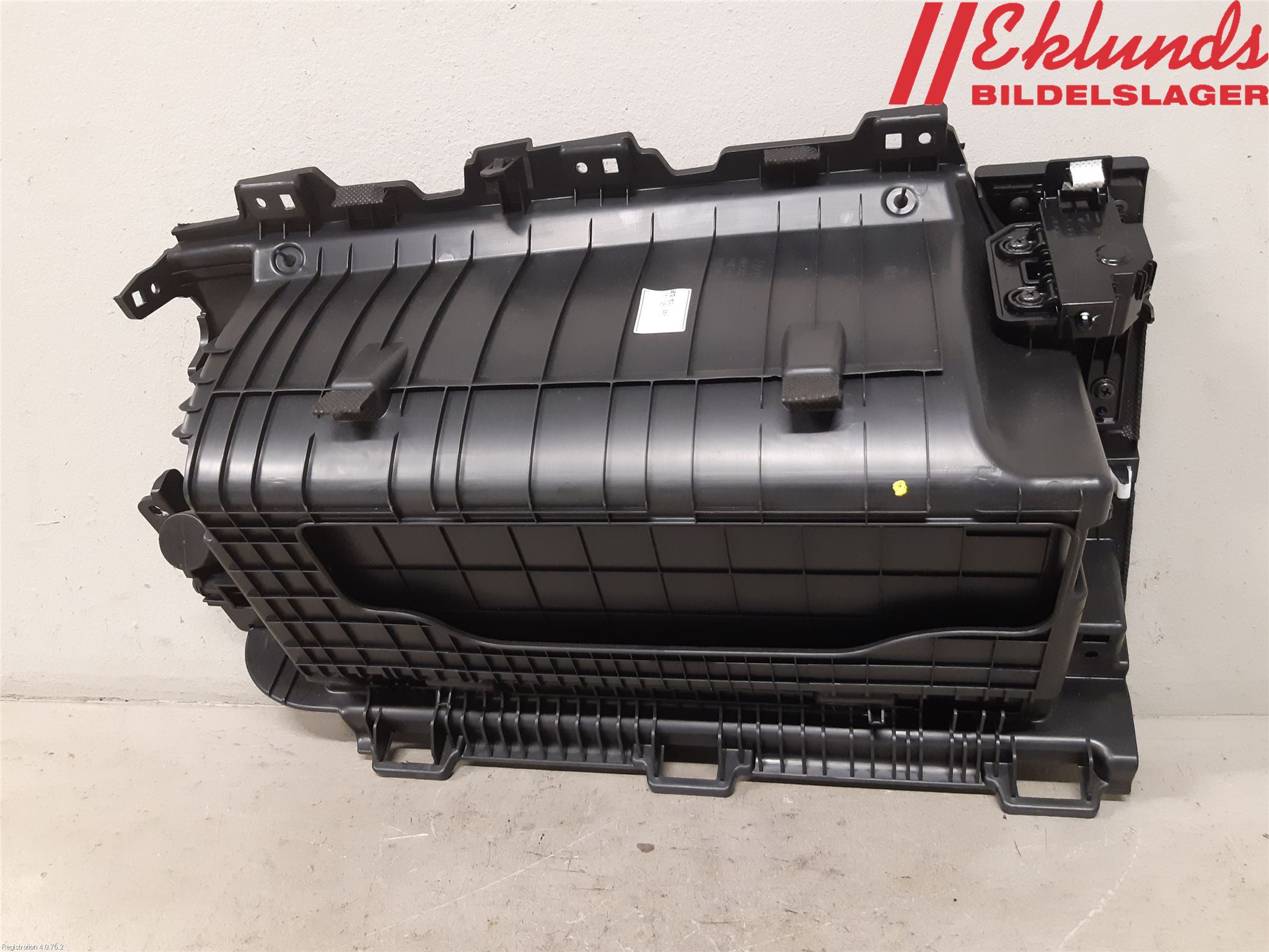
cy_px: 476
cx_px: 634
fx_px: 953
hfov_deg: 67.3
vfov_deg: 53.1
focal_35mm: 26
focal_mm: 3.93
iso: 250
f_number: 1.7
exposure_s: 1/33
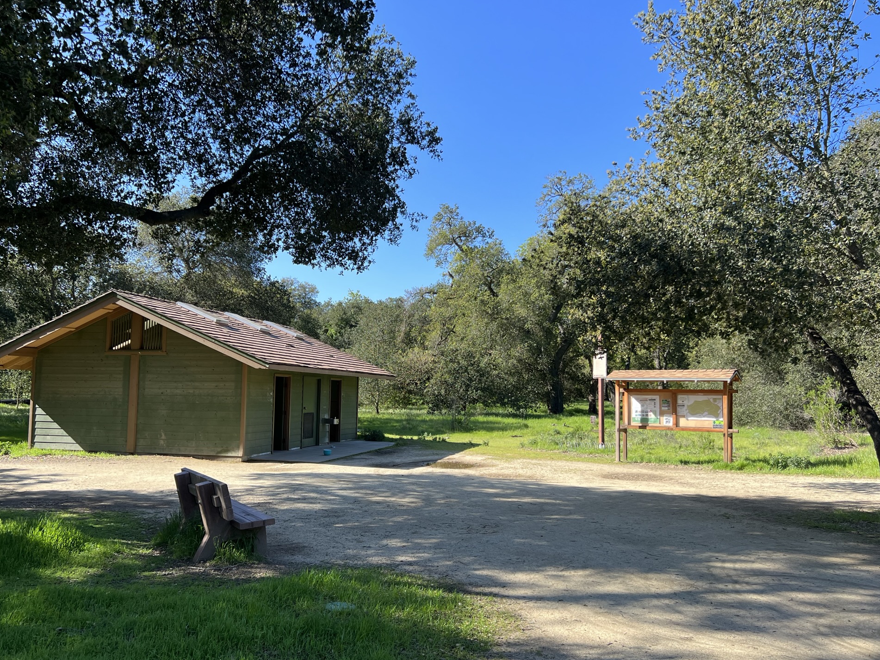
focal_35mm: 28
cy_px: 345
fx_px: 712
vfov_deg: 49.7
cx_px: 415
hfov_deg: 63.4
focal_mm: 5.7
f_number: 1.5
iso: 50
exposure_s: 1/1412
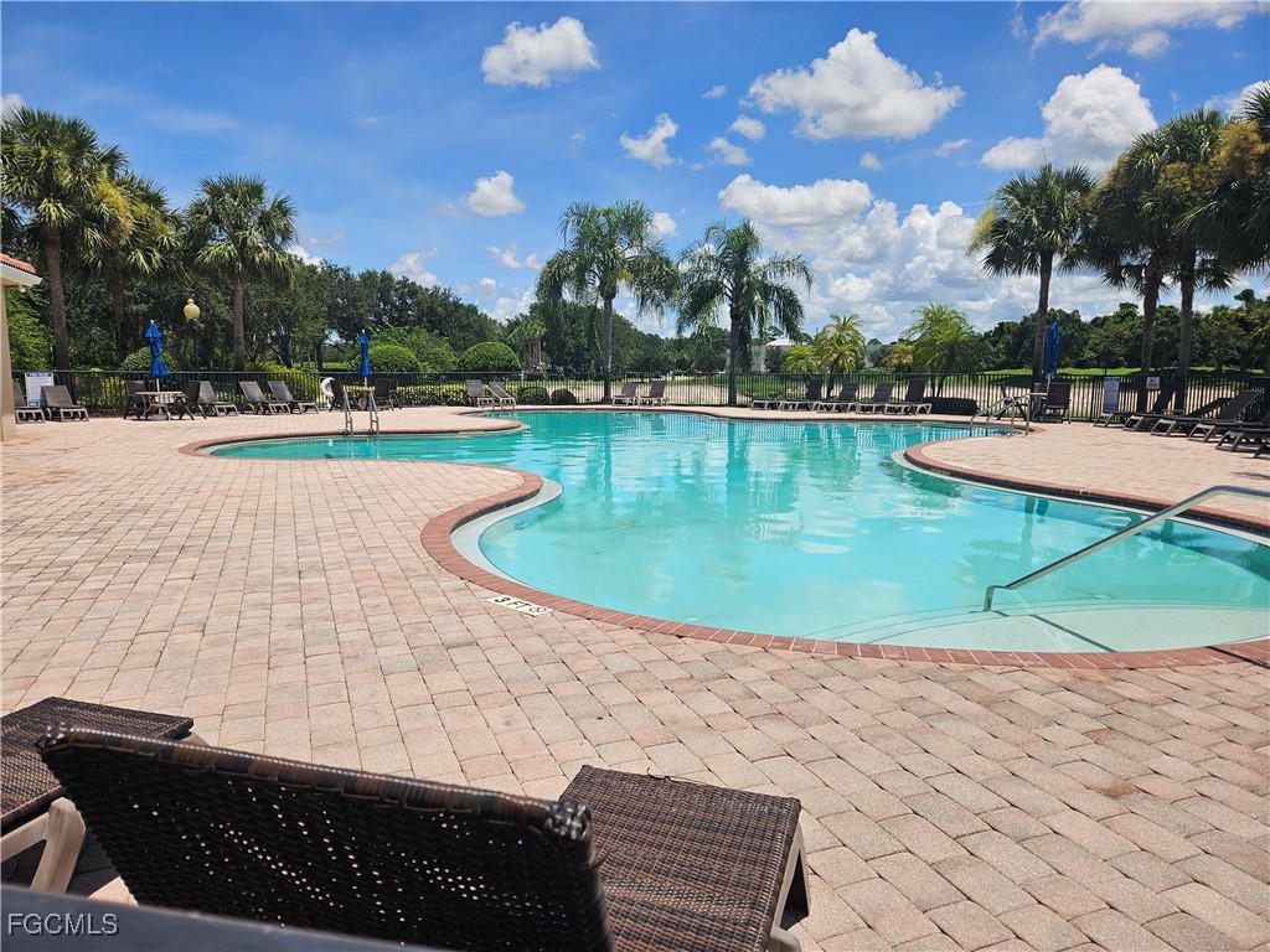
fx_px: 844
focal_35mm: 23
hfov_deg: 73.9
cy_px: 476
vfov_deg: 58.9
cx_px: 635
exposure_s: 1/3628
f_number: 1.8
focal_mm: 5.4
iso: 25
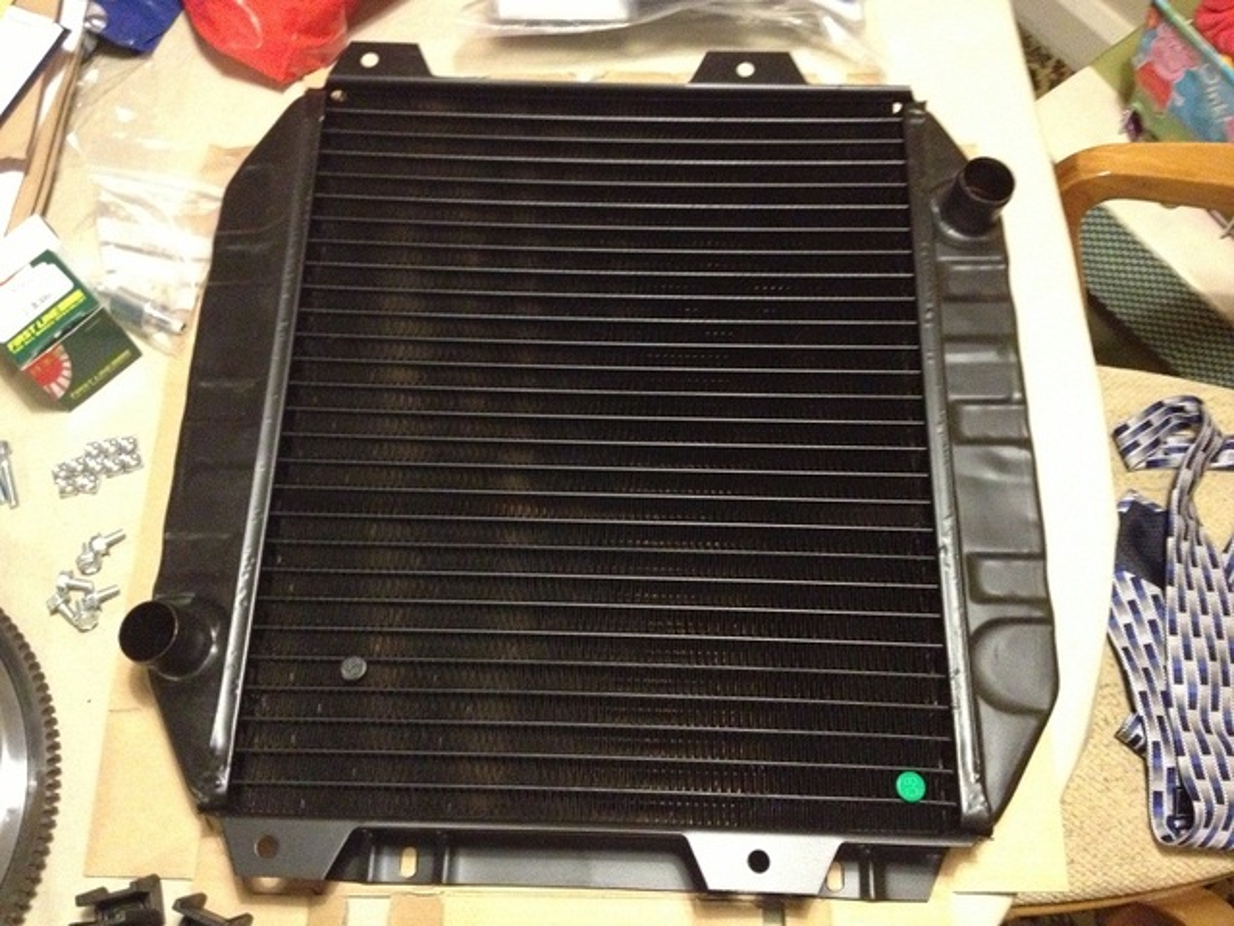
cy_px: 463
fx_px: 1248
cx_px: 617
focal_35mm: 35
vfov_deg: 40.7
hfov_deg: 52.6
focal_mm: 4.28
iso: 800
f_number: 2.4
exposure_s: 1/15
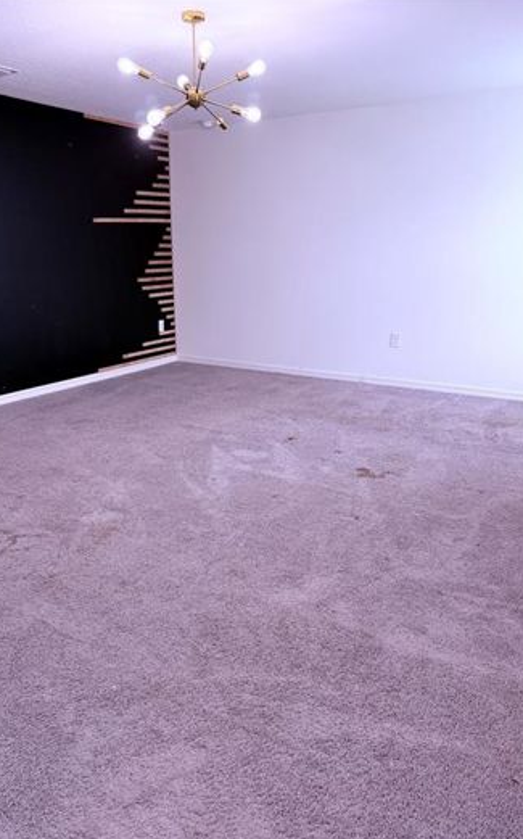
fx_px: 594
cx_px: 234
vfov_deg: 70.4
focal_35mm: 26
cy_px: 422
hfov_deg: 47.5
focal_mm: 6.76
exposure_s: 1/120
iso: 160
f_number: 1.78
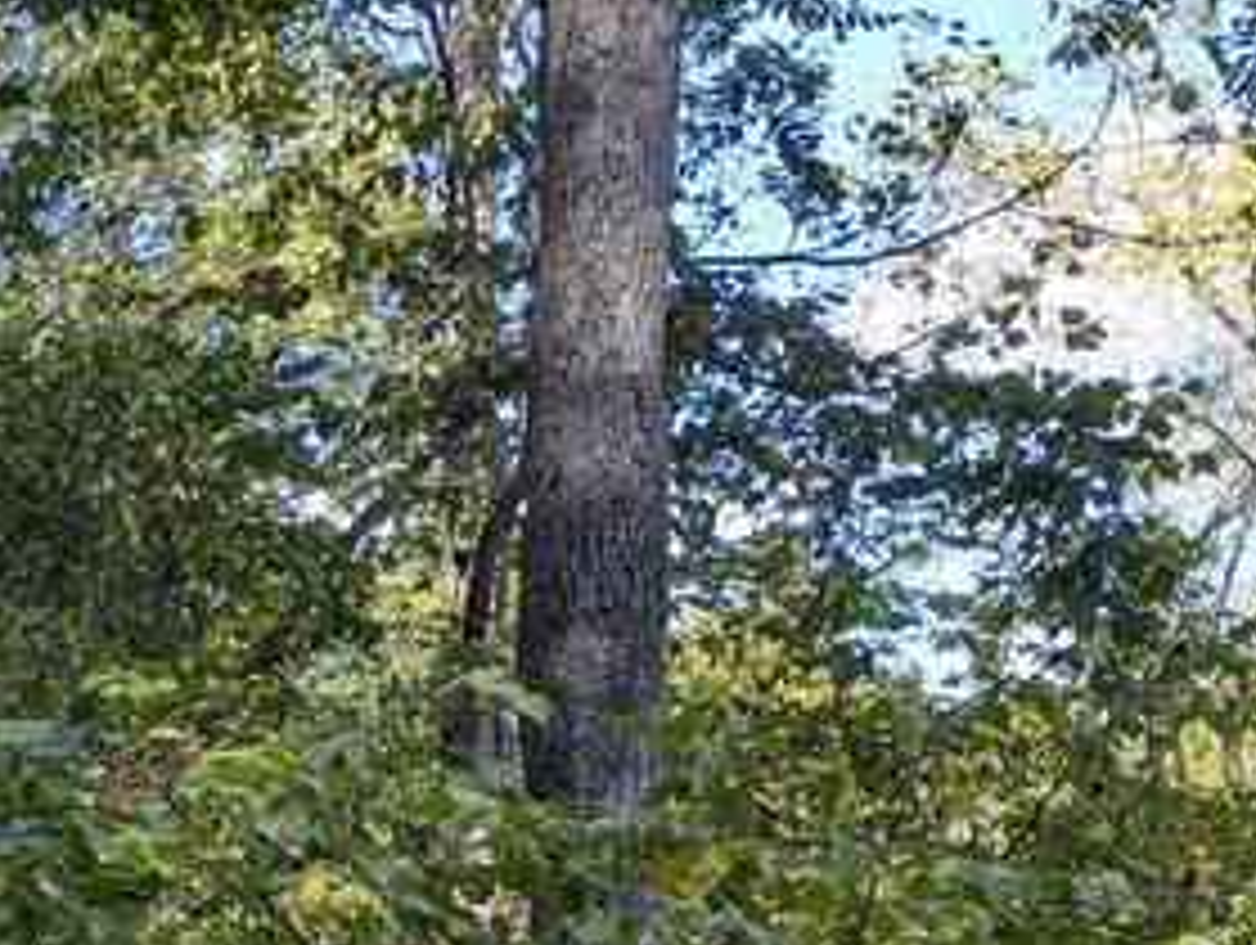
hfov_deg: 17.8
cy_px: 1262
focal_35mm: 88
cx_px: -1017
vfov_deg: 15.9
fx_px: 3197
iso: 40
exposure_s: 1/315
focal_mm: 6.81
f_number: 1.85
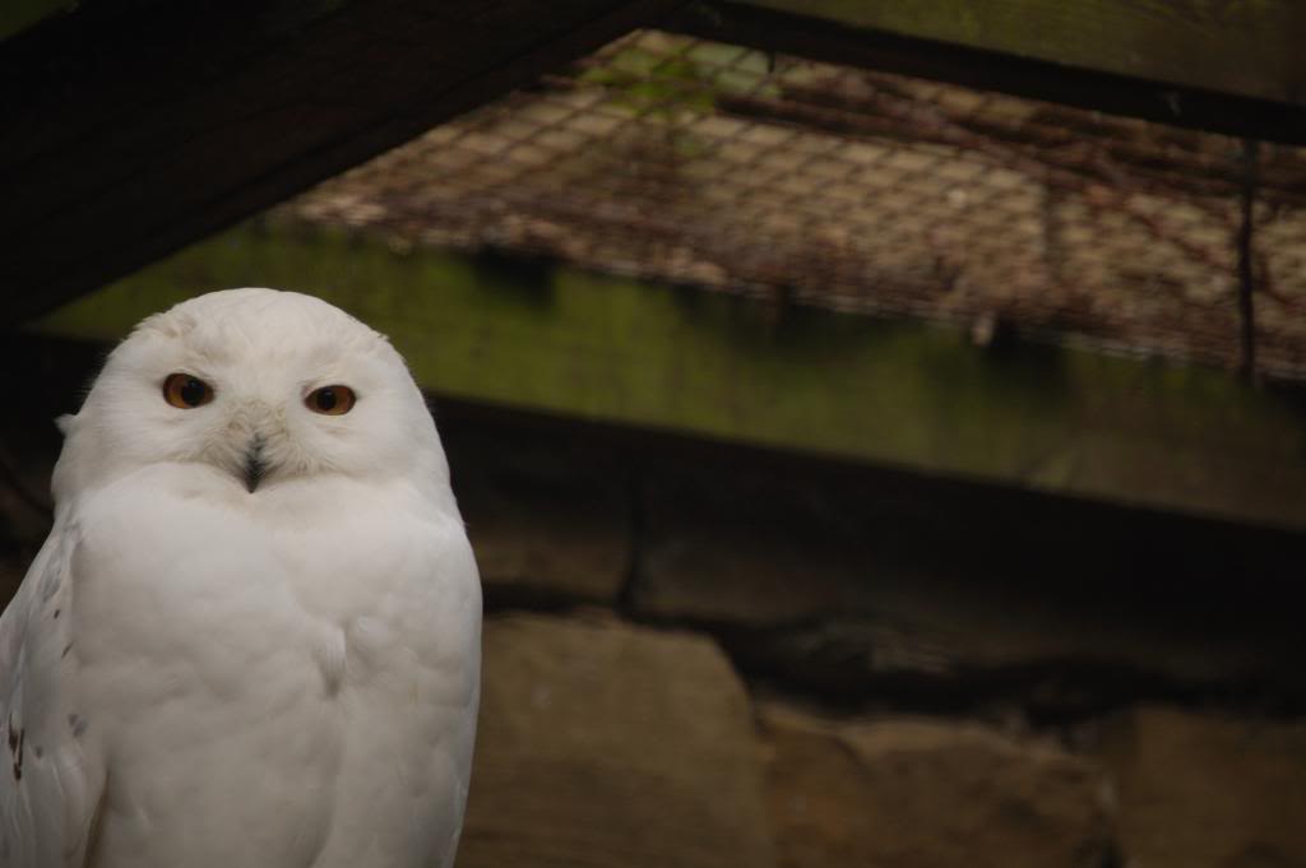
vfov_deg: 4.6
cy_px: 434
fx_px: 10874
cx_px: 653
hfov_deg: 6.9
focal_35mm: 300
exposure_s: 1/160
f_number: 5.6
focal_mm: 200
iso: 200
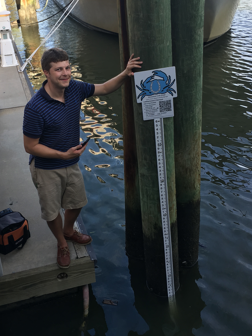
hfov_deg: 33.5
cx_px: 105
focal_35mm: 43
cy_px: 149
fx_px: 417
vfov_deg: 43.8
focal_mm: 4.15
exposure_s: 1/301
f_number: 2.2
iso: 25
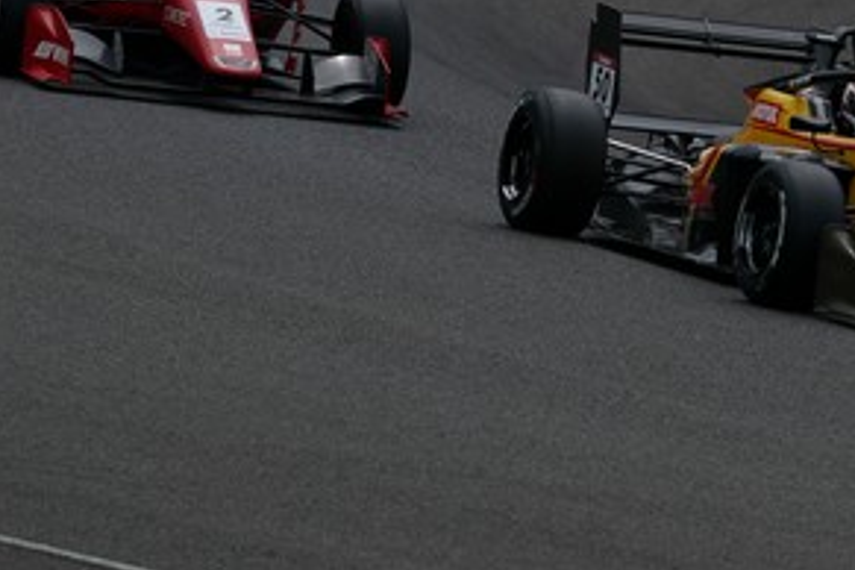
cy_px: -32
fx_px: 11732
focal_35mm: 494
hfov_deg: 4.2
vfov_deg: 2.8
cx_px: 837
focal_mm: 200
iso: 200
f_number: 9
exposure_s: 1/1000
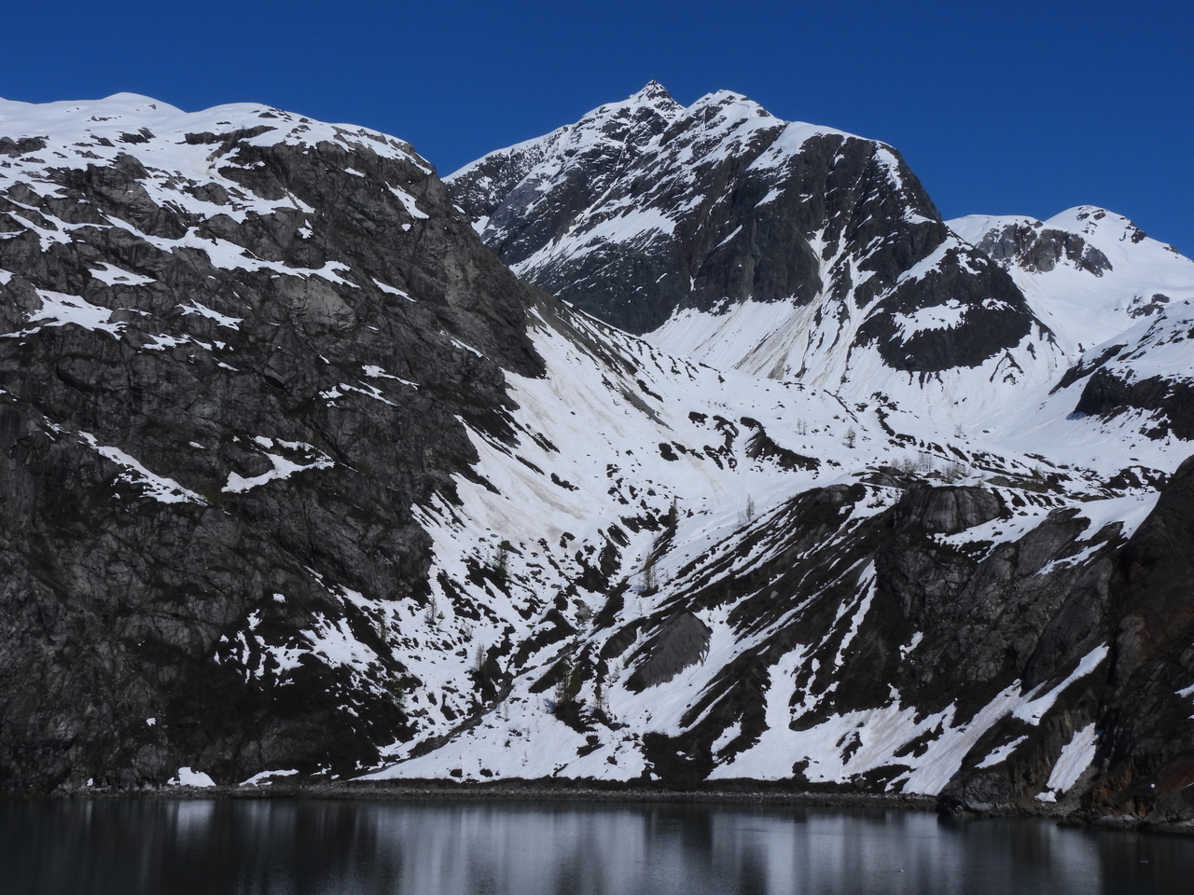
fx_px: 1725
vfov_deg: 29.1
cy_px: 448
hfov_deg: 38.2
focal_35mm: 50
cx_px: 597
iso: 100
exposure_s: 1/1600
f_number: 7.1
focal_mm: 8.9
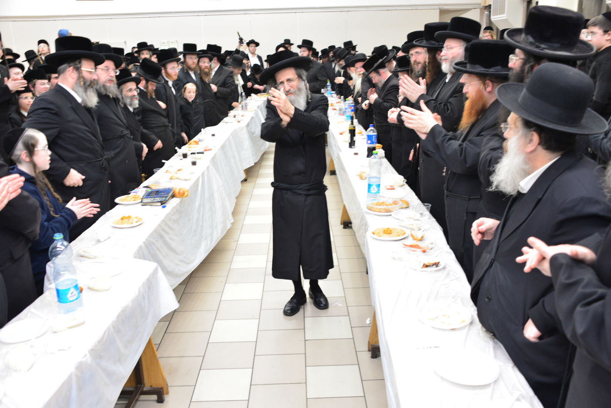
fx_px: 577
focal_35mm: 34
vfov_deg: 38.9
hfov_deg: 55.8
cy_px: 204
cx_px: 306
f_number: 5.6
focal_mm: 34
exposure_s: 1/100
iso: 1600
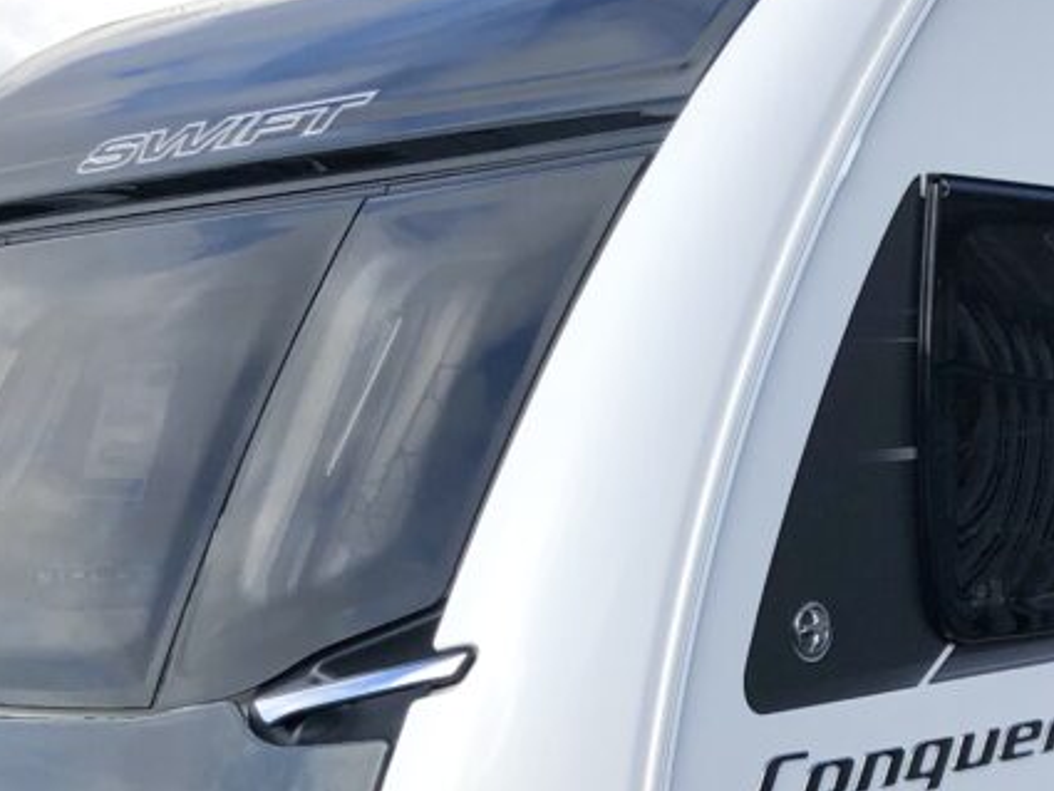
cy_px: 761
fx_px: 2406
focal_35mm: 79
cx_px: 600
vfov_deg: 18.3
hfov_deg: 24.7
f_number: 1.8
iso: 20
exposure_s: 1/991
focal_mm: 3.99
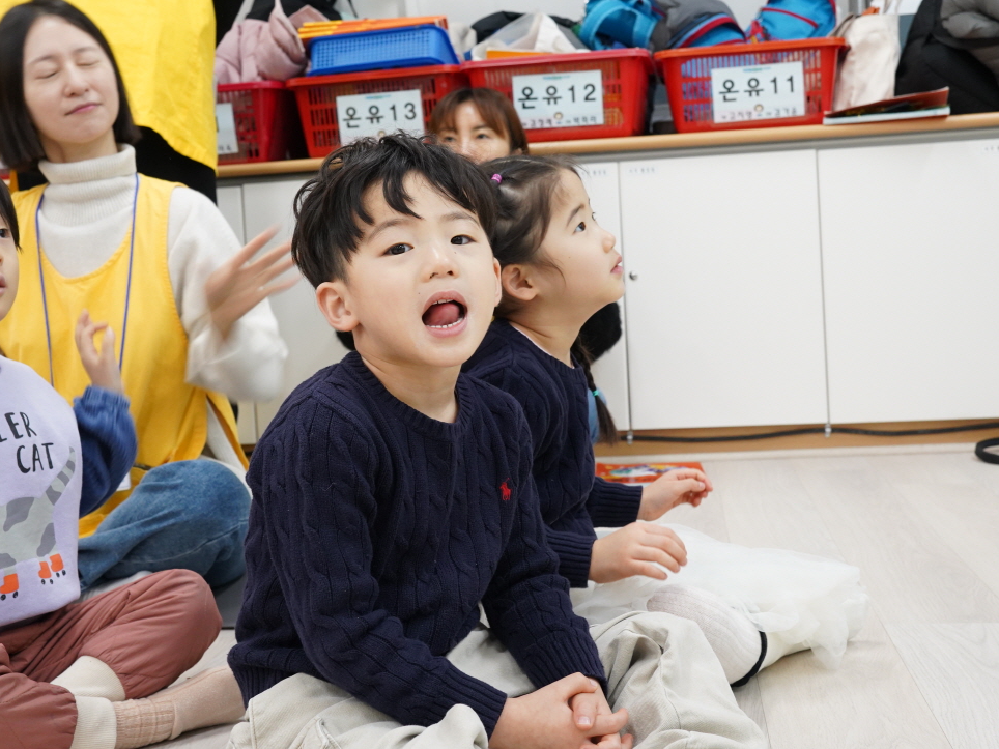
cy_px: 306
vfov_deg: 30.2
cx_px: 473
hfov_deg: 39.6
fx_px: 1385
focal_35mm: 48
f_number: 7.1
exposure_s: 1/50
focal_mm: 37
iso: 2500
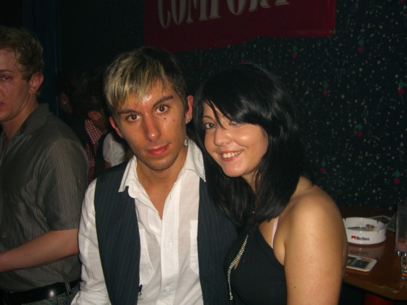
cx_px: 204
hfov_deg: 49.0
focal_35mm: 38
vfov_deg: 37.7
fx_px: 447
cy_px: 152
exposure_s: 1/60
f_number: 2.8
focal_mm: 7.9
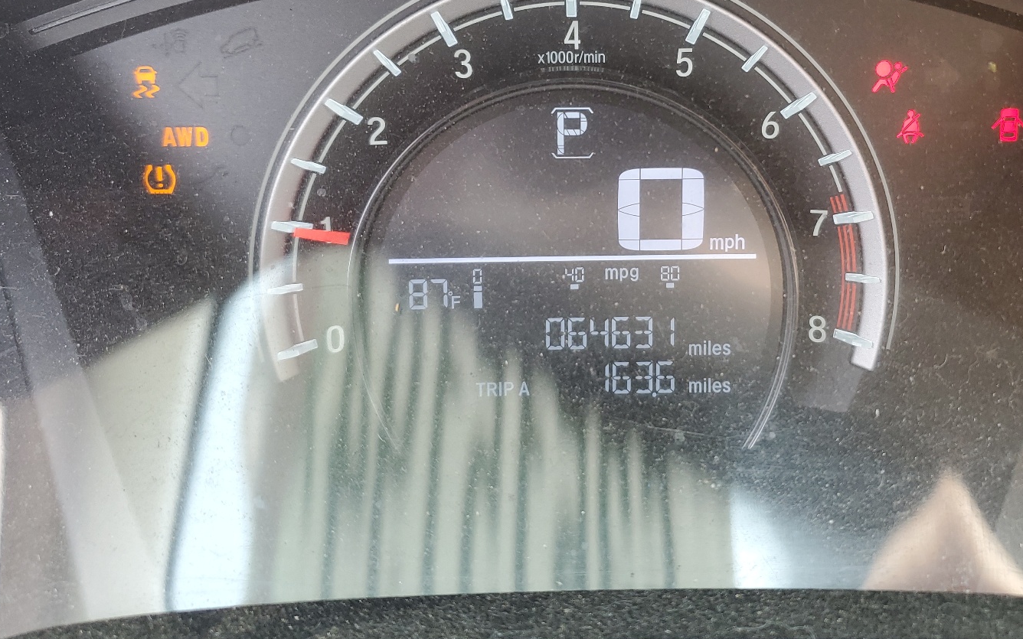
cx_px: 601
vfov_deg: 38.0
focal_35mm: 33
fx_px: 920
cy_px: 225
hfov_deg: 57.8
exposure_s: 1/60.2
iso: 55
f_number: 1.5
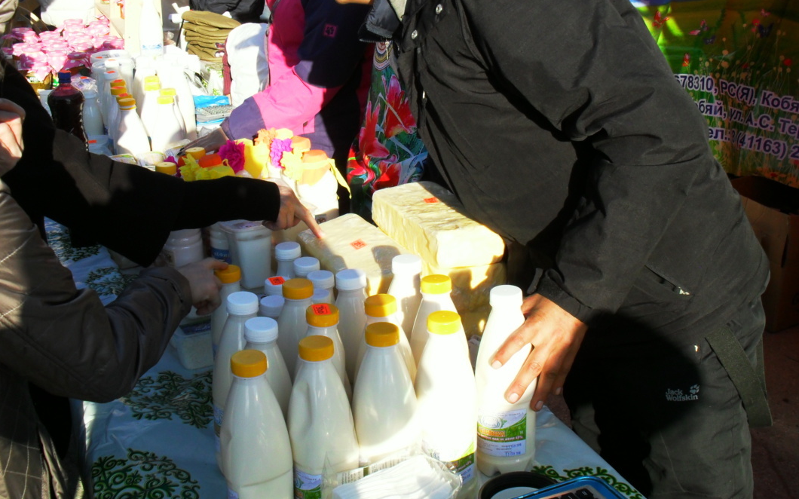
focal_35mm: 42
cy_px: 204
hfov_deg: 47.2
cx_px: 418
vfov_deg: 30.5
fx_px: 914
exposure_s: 1/125
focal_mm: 6.3
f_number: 8.4
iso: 100
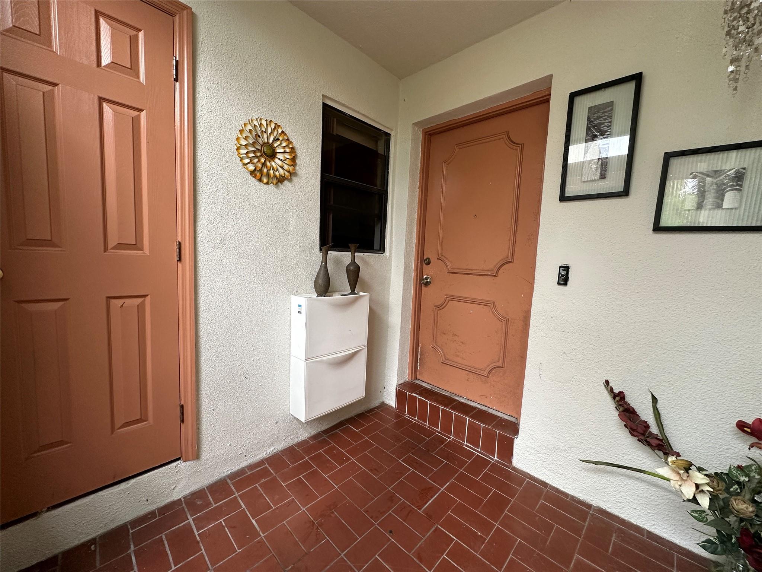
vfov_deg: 85.7
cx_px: 381
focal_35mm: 14
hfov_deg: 102.1
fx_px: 308
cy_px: 286
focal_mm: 2.22
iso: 160
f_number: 2.2
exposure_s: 1/99
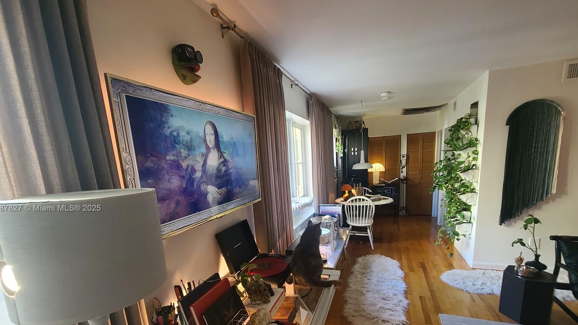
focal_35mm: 15
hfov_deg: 103.0
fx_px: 230
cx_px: 285
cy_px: 209
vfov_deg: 69.1
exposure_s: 1/30
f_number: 2.2
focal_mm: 2.2
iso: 320
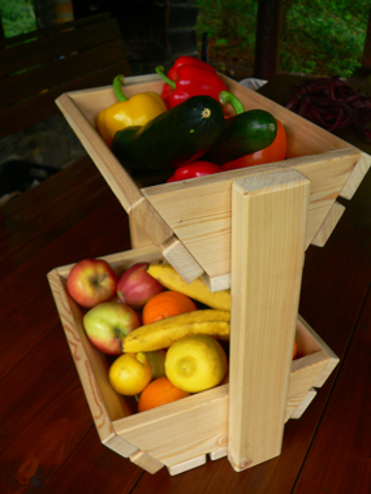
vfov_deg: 51.4
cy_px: 247
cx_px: 186
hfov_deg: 39.7
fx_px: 514
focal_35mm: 36
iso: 80
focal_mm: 6
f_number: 2.8
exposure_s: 1/80
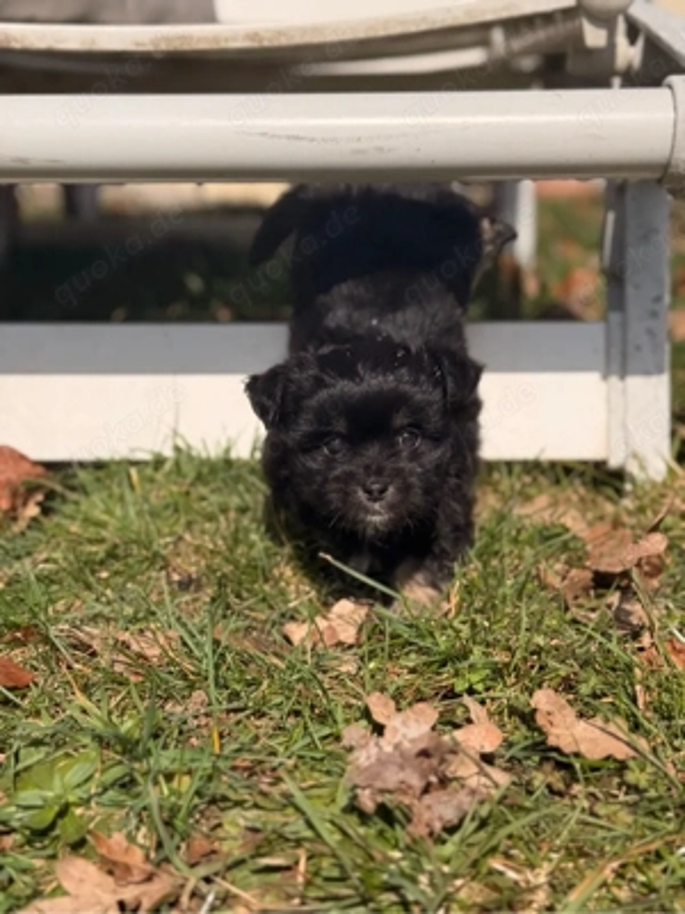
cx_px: 342
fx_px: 1266
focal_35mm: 48
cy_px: 457
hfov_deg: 30.3
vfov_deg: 39.7
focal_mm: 6.76
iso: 64
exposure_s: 1/9901
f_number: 1.78
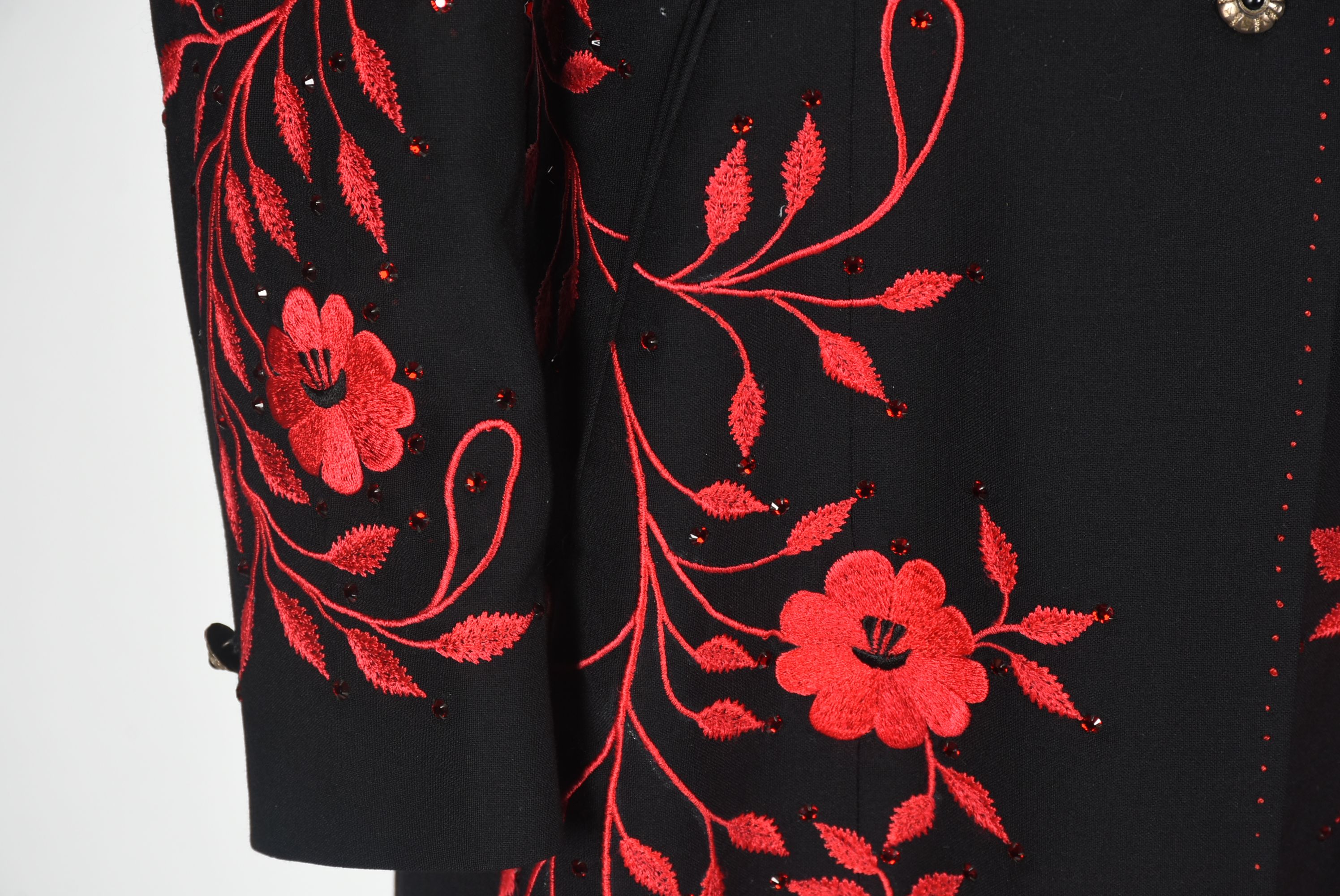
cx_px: 670
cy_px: 448
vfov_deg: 9.6
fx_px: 5308
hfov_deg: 14.4
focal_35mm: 142
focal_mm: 95
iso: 320
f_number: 11
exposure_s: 1/60
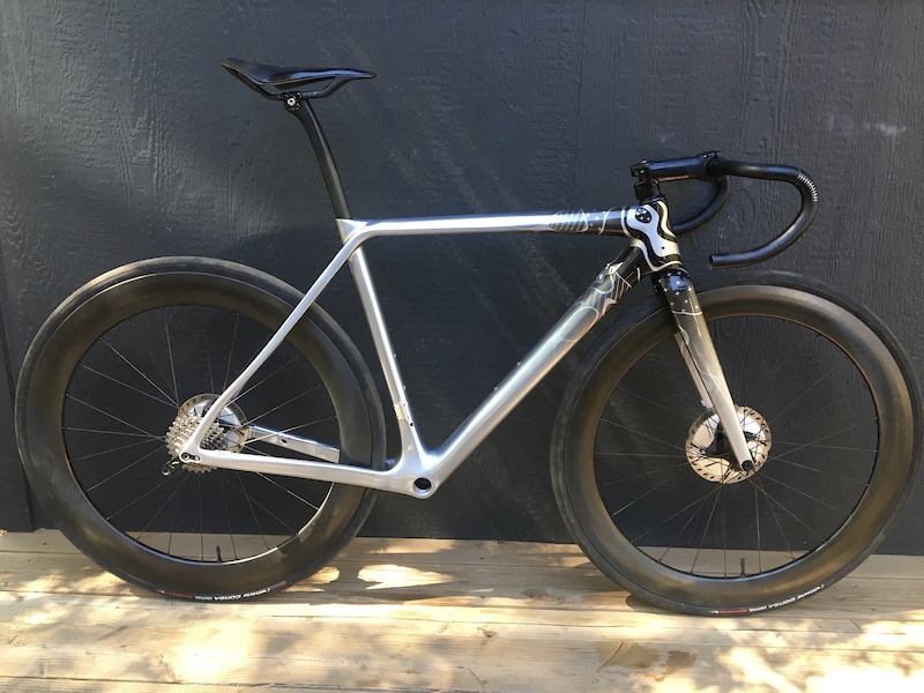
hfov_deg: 61.7
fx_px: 774
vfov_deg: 48.2
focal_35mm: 29
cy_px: 346
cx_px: 462
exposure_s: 1/30
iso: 25
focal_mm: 4.15
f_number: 2.2
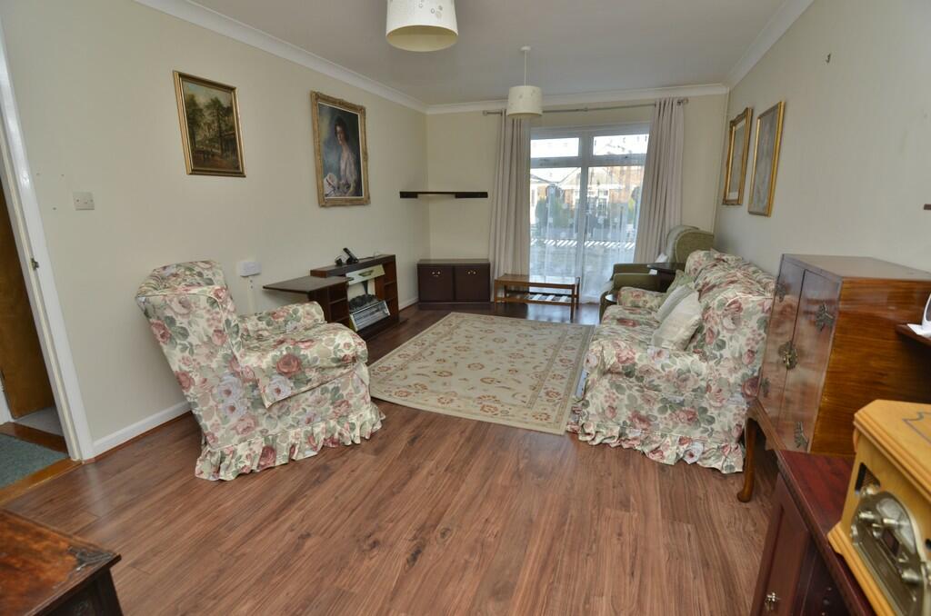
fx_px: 426
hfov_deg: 95.1
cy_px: 308
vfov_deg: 71.8
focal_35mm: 16
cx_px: 466
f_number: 5.6
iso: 400
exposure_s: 1/60
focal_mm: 11
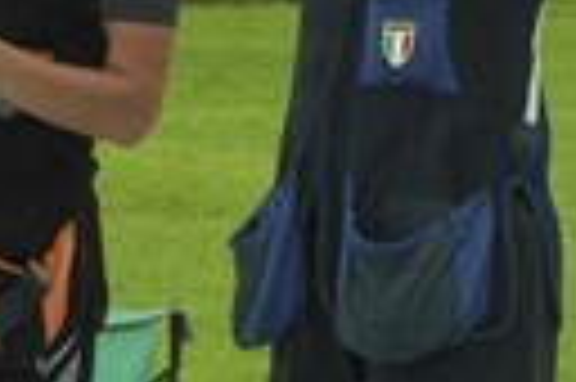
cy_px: 63
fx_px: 4938
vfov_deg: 4.4
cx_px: 450
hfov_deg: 6.7
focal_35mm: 309
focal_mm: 55
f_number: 10
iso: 800
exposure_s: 1/500
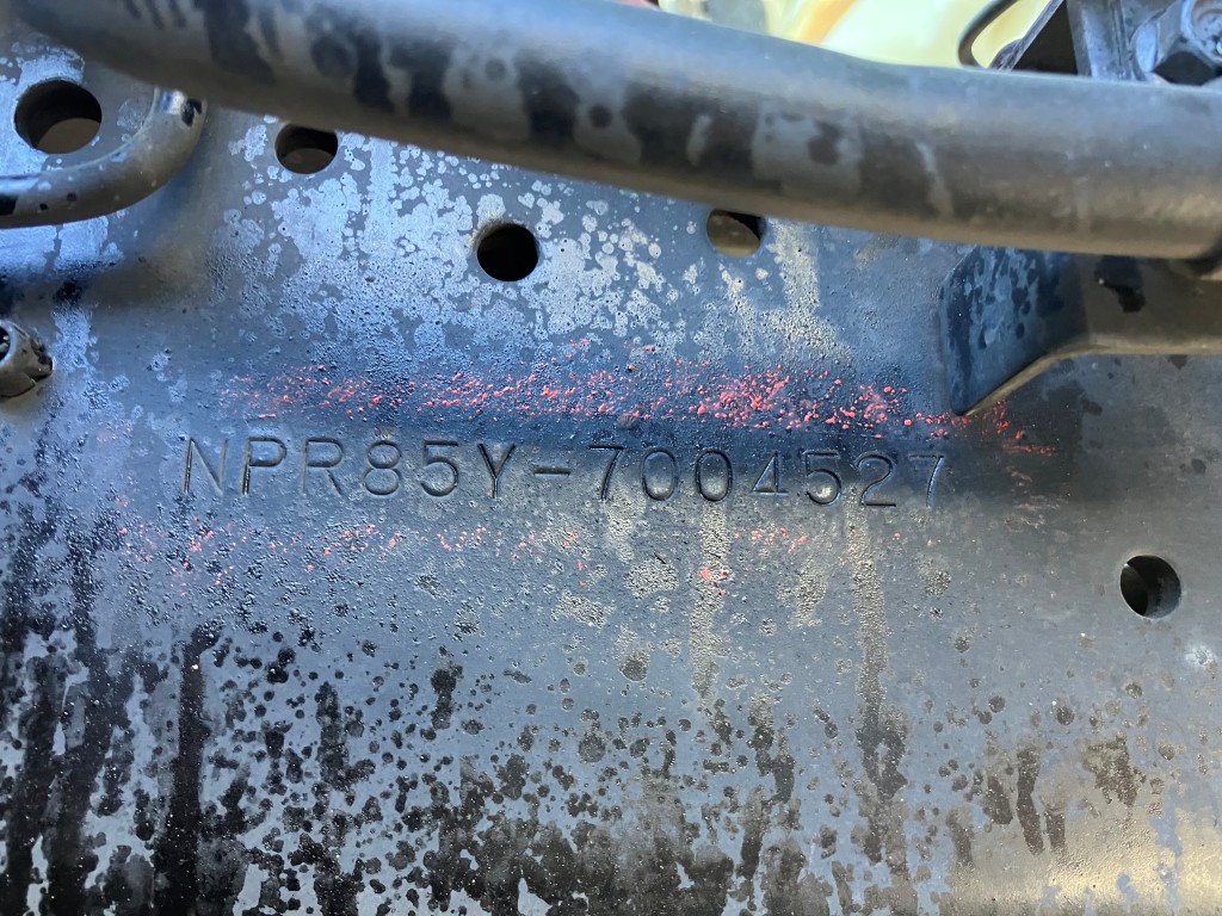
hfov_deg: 63.4
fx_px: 988
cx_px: 611
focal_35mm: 28
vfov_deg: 49.7
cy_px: 458
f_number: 1.8
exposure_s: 1/60
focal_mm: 3.99
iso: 160
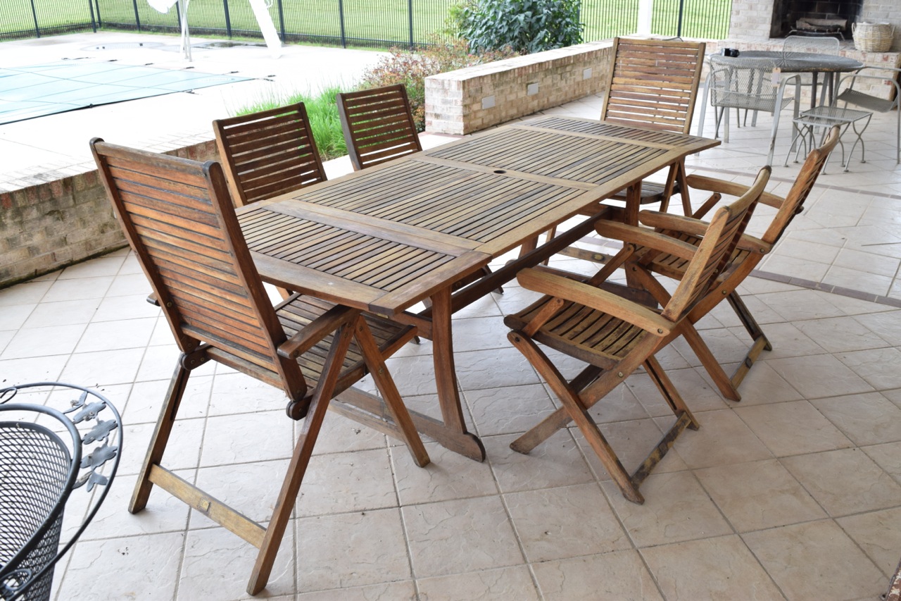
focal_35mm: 33
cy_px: 300
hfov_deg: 57.2
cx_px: 450
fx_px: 826
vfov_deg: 40.0
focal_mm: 22
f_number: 6.3
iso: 400
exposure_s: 1/160
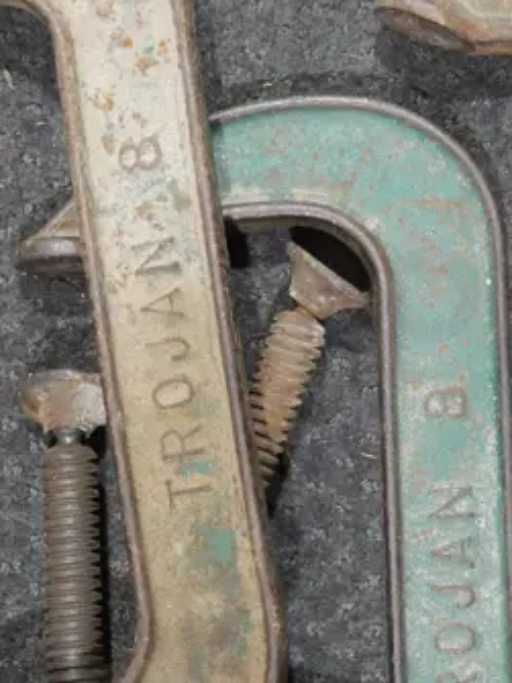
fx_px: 2052
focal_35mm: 104
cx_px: 248
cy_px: 536
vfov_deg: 18.7
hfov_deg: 14.2
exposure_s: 1/60
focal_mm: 17
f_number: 4
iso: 800
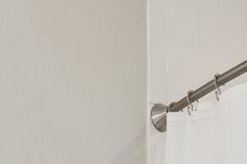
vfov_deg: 10.6
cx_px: 5
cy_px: 426
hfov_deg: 18.8
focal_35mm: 106
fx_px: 727
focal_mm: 16
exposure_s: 1/2
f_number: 8
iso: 100
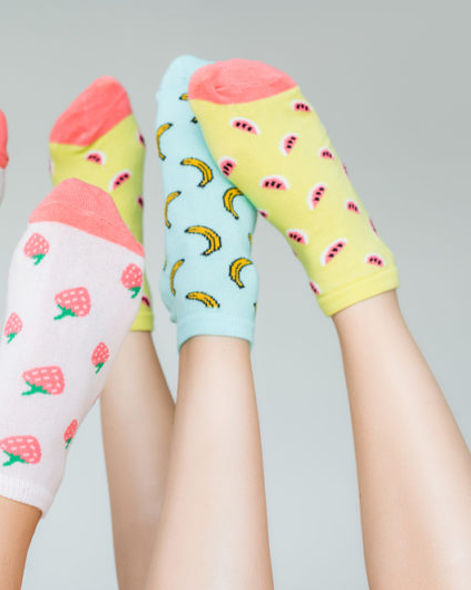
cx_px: 79
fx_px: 1238
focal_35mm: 71
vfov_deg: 26.8
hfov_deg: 21.2
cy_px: 293
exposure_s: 1/200
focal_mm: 50
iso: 250
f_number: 5.6
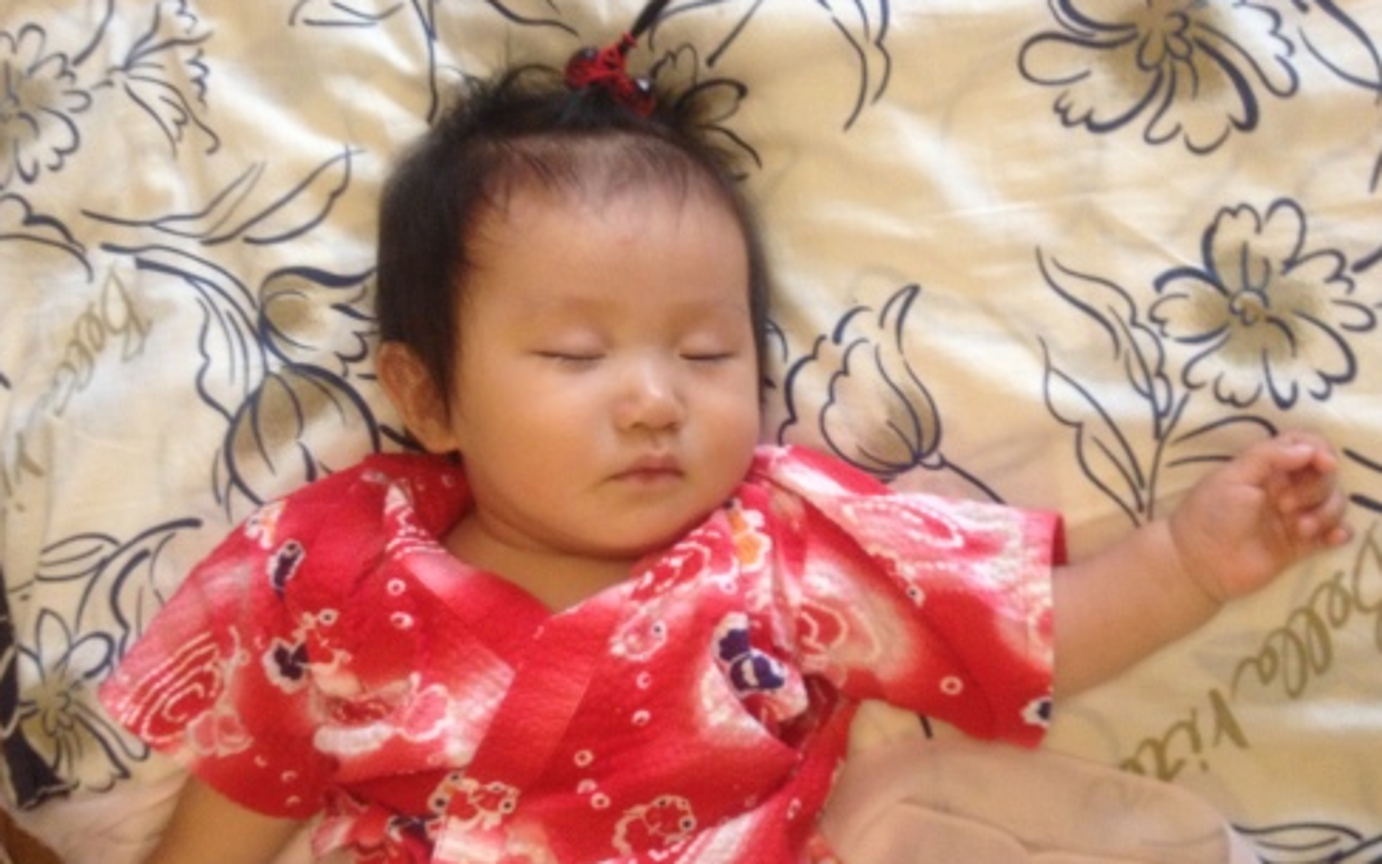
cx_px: 694
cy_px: 517
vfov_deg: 33.5
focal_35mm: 38
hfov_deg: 51.5
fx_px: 1431
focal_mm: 4.28
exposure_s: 1/20
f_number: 2.4
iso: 250
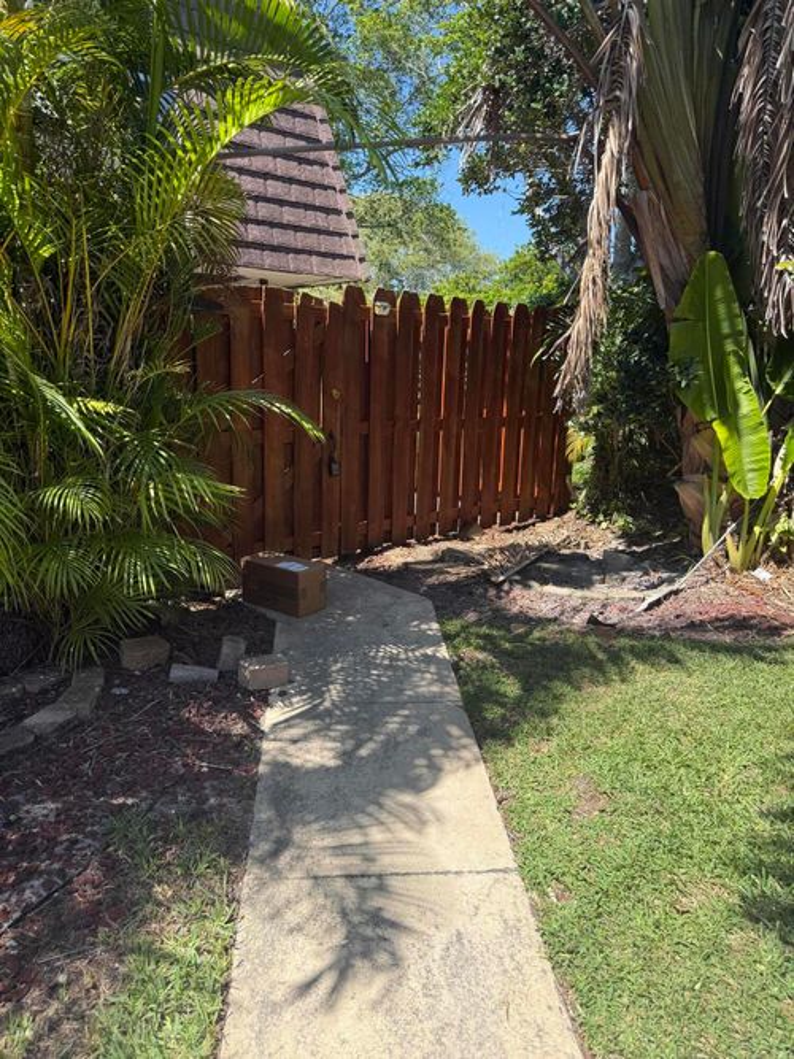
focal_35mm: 24
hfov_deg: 56.8
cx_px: 397
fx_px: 734
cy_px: 530
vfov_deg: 71.6
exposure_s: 1/1689
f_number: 1.78
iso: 80
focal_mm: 6.76
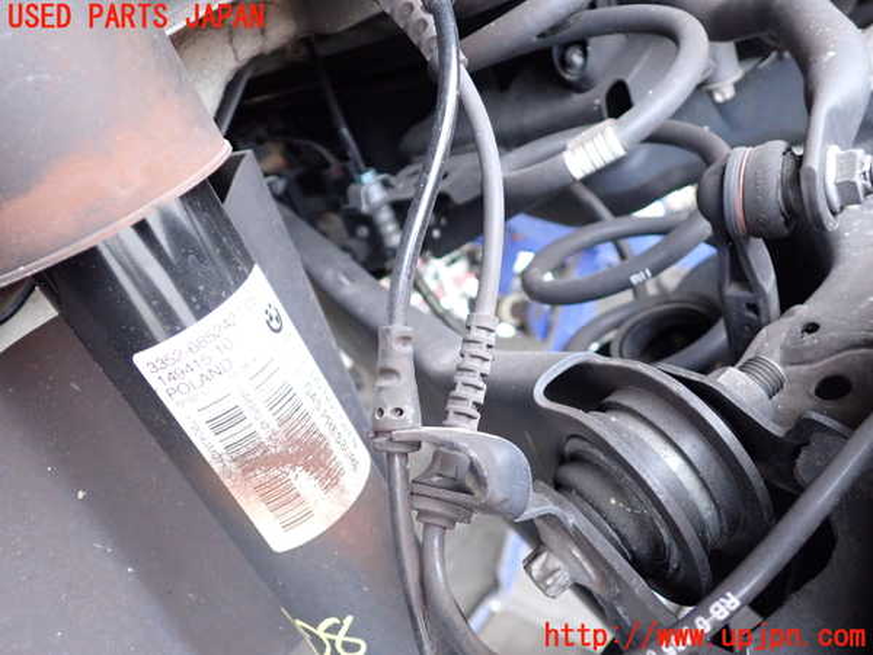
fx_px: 757
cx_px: 436
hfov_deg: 60.0
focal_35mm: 30
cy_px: 328
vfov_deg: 46.8
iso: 800
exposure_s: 1/125
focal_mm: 5.4
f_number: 2.3
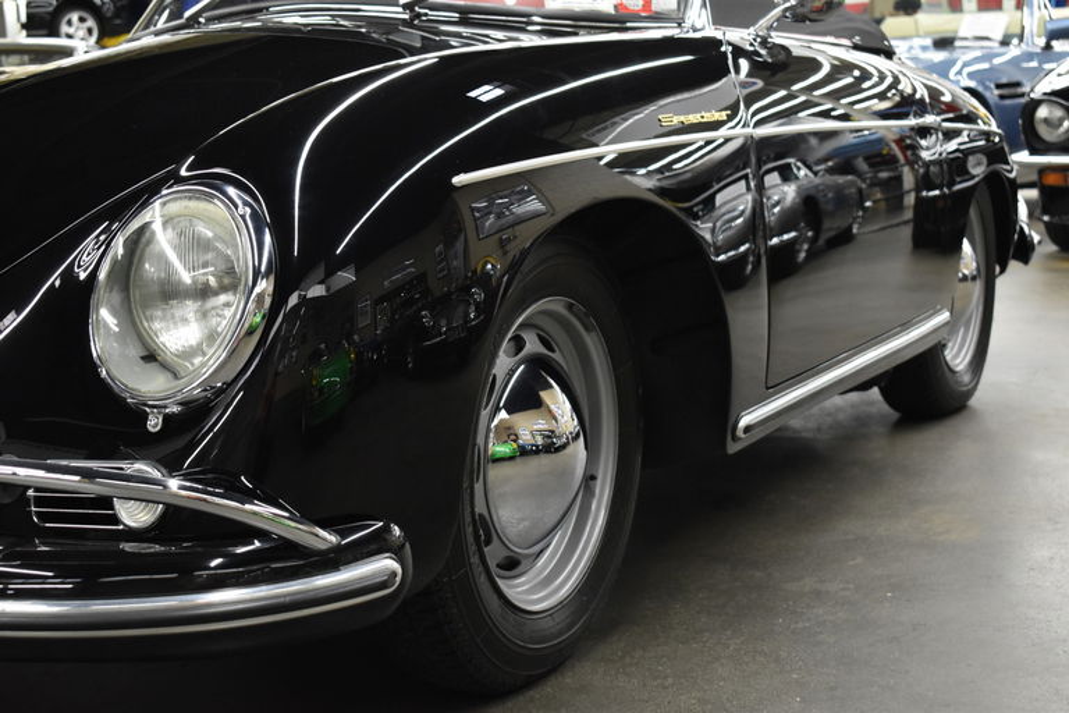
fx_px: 1782
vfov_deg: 22.6
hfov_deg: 33.4
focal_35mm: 60
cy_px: 356
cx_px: 534
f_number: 5
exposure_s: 1/60
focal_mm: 40
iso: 2000
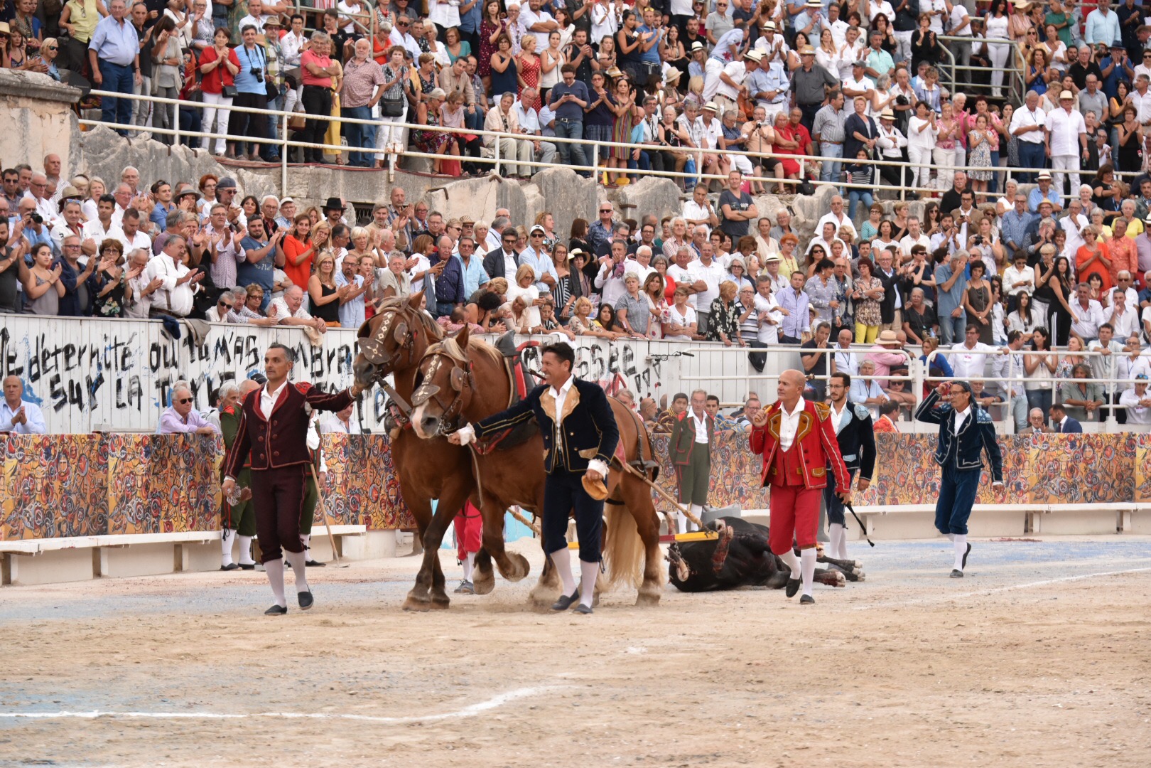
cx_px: 576
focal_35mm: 112
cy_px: 384
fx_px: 3581
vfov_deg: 12.2
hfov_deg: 18.3
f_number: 5.6
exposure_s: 1/500
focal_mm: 112
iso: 2000
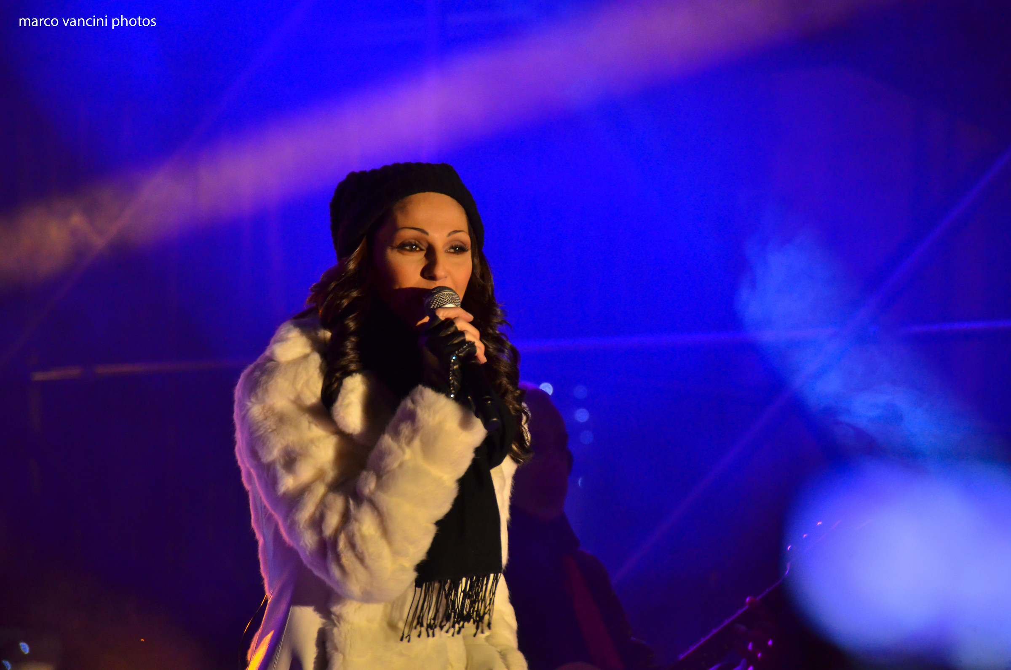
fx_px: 8407
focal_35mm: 300
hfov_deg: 6.9
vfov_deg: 4.6
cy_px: 335
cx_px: 506
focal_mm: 200
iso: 1600
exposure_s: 1/125
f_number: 5.6
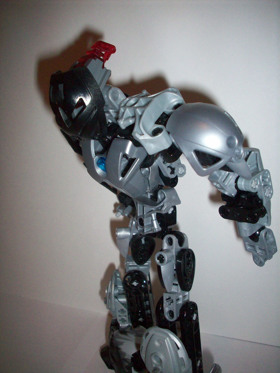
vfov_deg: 50.1
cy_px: 186
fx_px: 399
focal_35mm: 37
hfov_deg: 38.7
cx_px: 140
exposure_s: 1/64
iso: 160
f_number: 2.8
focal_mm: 6.2
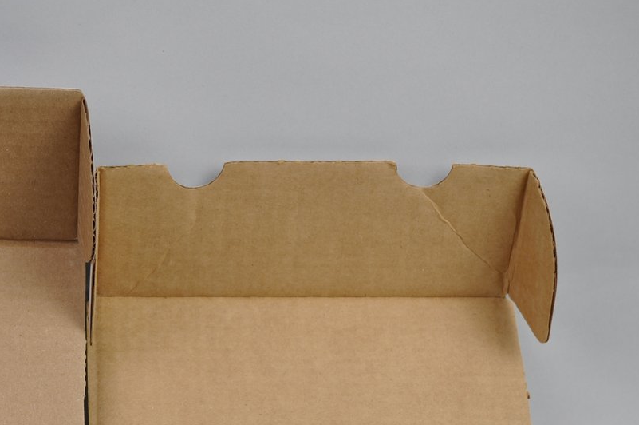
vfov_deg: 10.6
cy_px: 433
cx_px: 3
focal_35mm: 128
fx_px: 2269
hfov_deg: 15.7
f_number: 4
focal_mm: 40
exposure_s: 1/60
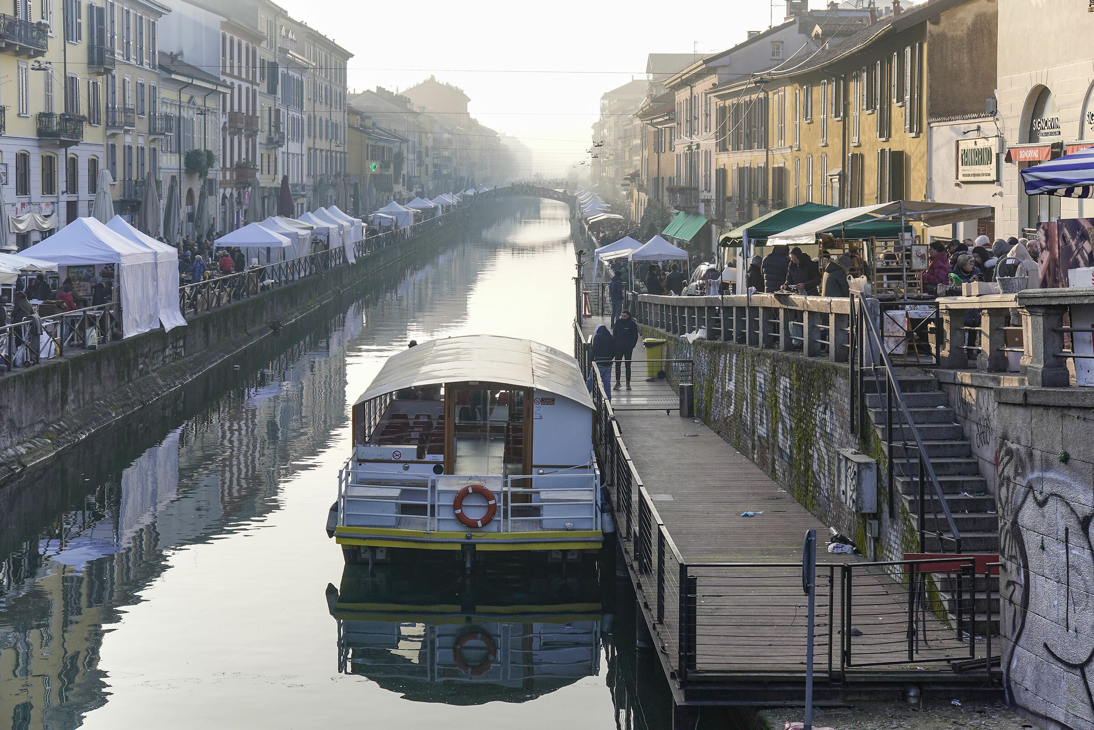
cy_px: 365
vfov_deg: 25.0
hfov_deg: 36.8
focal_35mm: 54
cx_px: 547
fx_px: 1645
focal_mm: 36.1
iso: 100
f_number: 5.6
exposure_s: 1/250
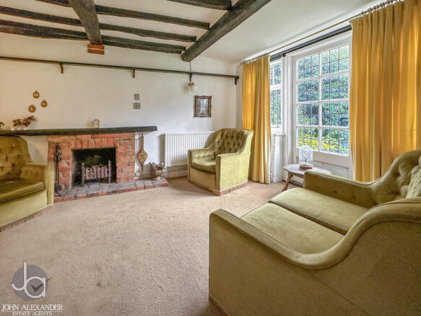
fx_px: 170
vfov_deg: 85.7
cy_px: 158
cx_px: 210
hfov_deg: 102.1
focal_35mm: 14
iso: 160
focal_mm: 2.22
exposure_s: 1/100
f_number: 2.2
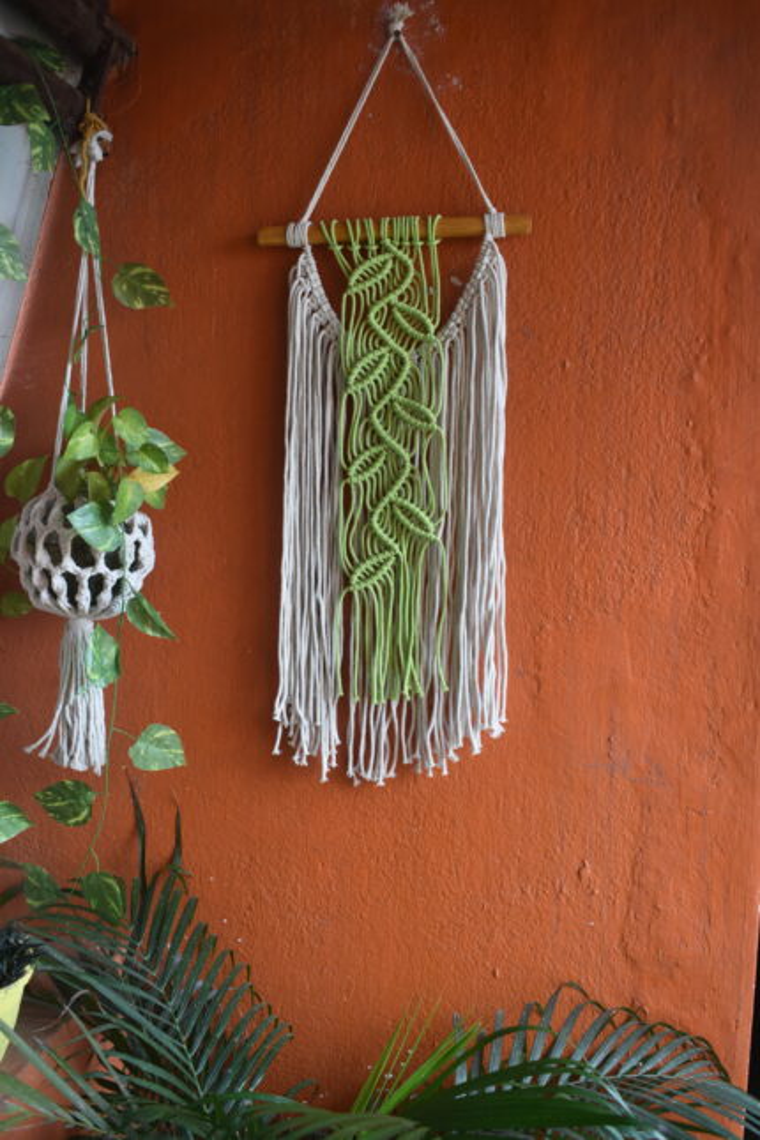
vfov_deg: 57.2
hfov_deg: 40.0
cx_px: 380
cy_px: 570
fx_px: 1045
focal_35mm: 33
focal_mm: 22
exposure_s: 1/80
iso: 400
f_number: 4.5
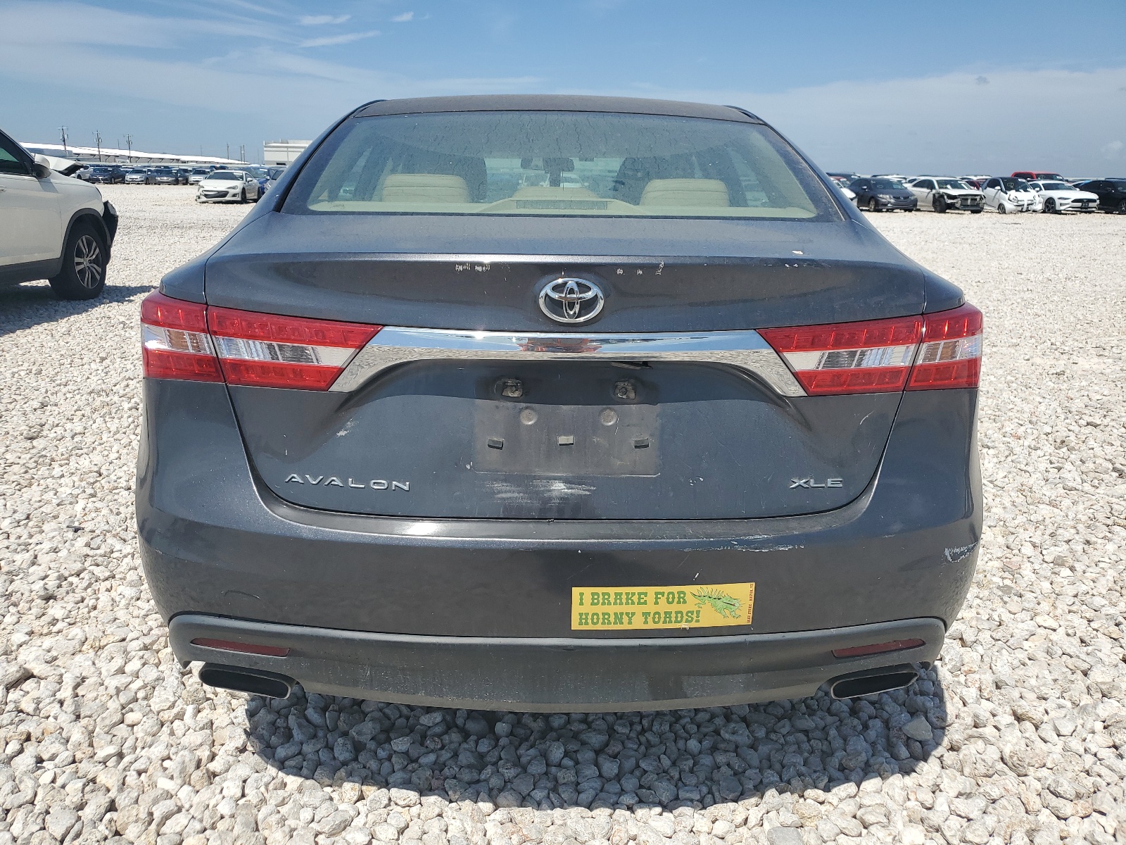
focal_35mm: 26
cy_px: 422
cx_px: 563
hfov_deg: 67.3
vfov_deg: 53.1
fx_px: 846
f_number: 1.5
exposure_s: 1/5000
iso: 50
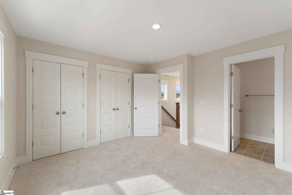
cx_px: 146
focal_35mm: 14
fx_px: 114
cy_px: 98
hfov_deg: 104.3
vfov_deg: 81.2
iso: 400
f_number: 6.3
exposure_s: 1/25
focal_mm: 14
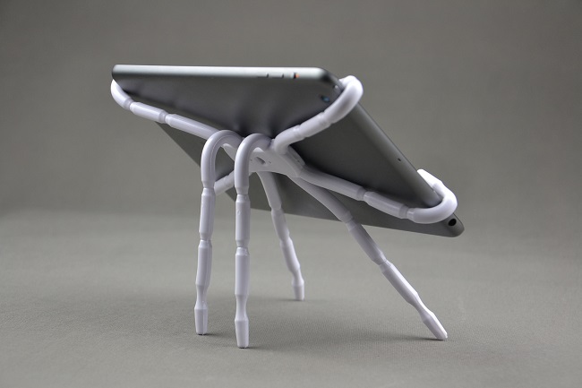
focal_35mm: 87
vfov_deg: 15.7
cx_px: 291
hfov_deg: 23.4
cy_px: 194
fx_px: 1406
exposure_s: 1/125
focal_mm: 58
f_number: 5.3
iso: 400
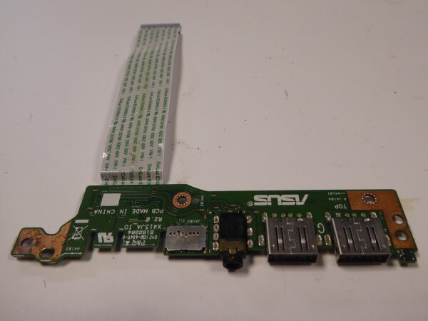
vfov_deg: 48.2
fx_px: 359
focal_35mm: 29
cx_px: 214
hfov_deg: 61.7
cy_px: 160
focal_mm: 5
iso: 160
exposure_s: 1/60
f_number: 3.5
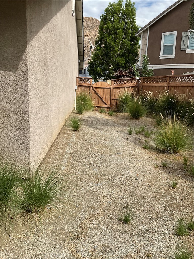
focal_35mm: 29
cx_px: 97
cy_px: 130
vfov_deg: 61.7
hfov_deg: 48.2
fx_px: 217
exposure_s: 1/2538
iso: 16
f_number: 1.8
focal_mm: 3
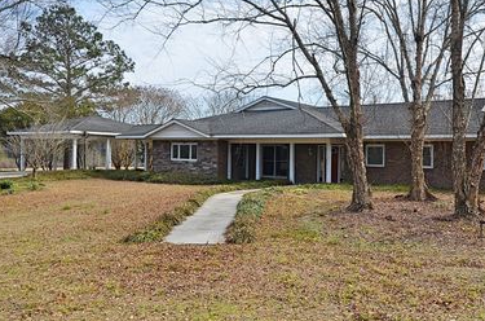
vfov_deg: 40.9
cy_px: 146
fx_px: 430
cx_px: 269
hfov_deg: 58.7
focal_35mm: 32
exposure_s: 1/250
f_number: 8
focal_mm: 16
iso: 180
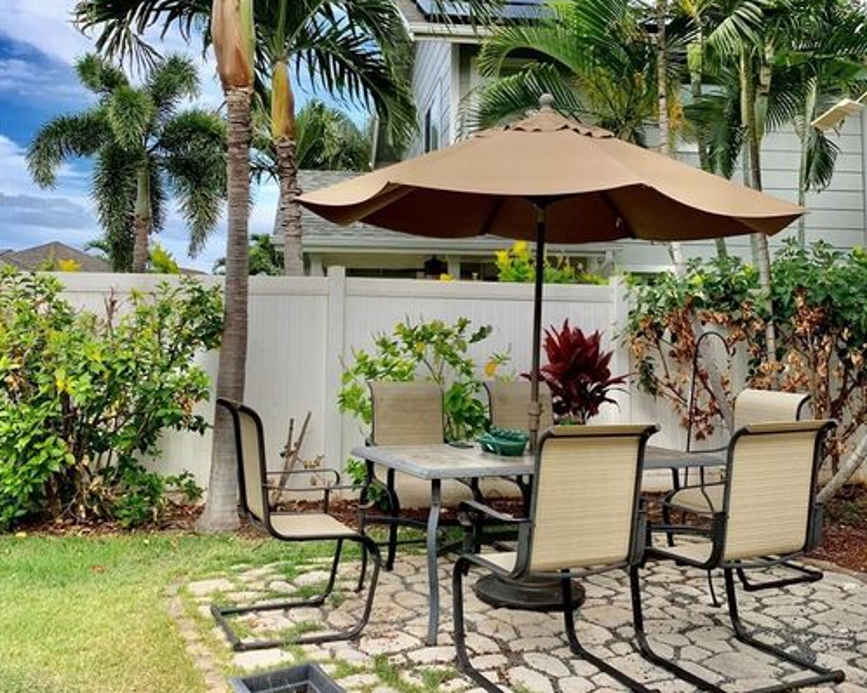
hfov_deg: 52.9
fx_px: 872
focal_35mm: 34
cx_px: 434
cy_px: 255
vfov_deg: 43.0
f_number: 1.8
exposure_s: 1/683
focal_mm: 4.25
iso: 25
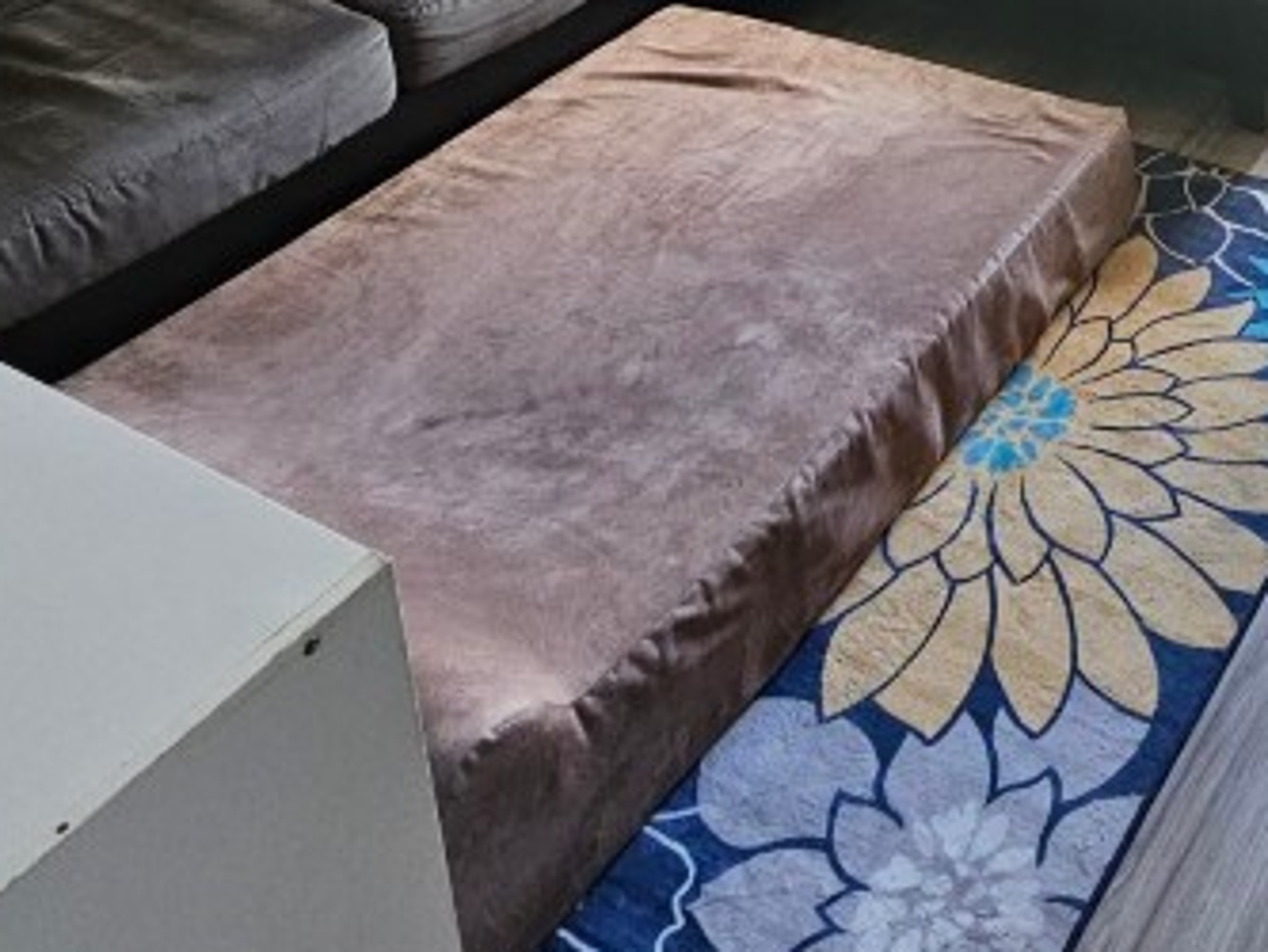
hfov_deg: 42.5
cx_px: 1165
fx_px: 1466
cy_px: -396
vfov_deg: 27.5
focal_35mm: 40
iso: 250
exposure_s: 1/60
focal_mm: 2.2
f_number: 2.2
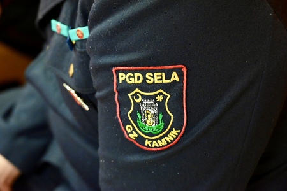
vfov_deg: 16.1
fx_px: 678
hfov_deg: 23.9
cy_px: 96
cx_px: 144
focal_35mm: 85
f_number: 6.3
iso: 11400
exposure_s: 1/60
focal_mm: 85
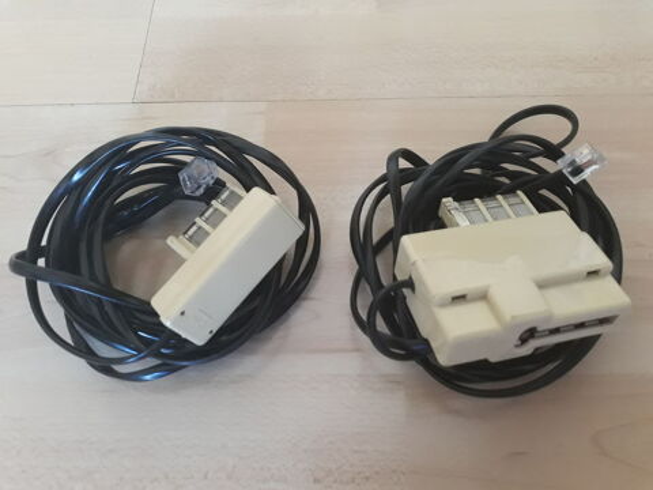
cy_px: 245
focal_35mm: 27
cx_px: 326
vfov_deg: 51.4
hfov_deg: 65.3
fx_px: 509
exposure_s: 1/17
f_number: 1.9
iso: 400
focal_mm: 3.6
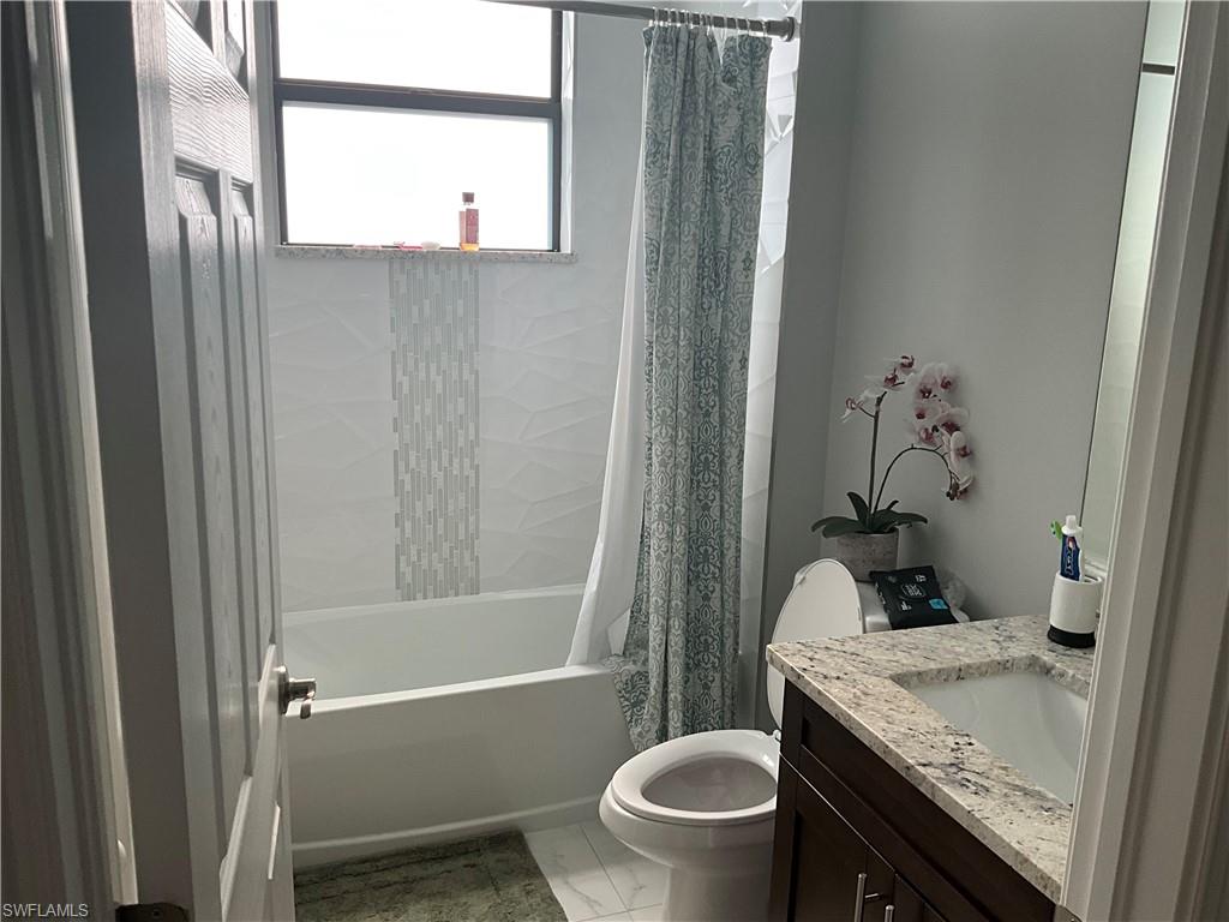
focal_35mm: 29
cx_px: 614
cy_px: 461
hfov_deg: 61.7
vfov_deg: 48.2
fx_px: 1030
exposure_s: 1/122
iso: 50
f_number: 1.8
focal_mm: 3
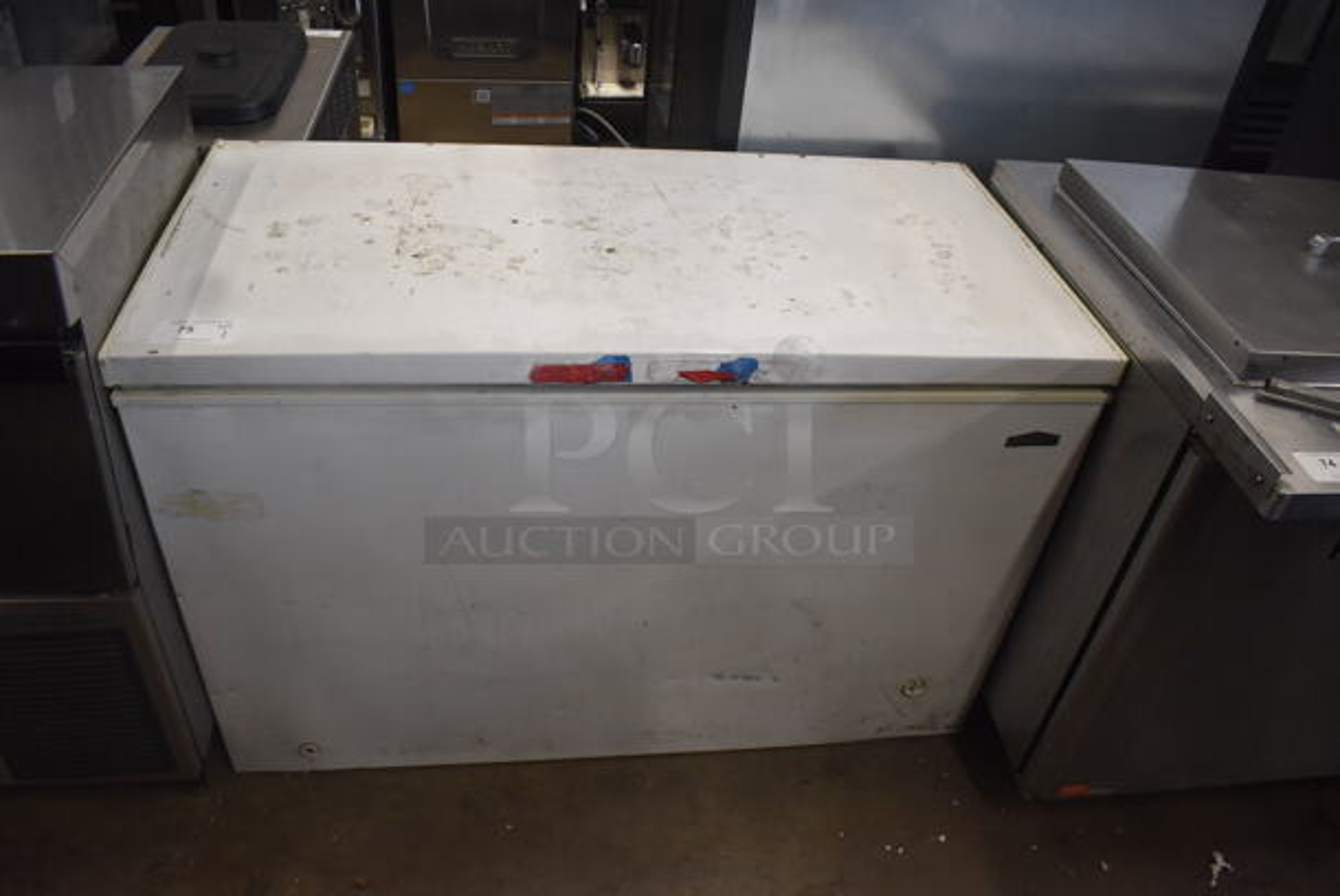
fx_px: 1006
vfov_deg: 48.0
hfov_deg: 67.3
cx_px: 670
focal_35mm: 27
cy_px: 448
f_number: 3.5
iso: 1100
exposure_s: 1/125
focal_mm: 18
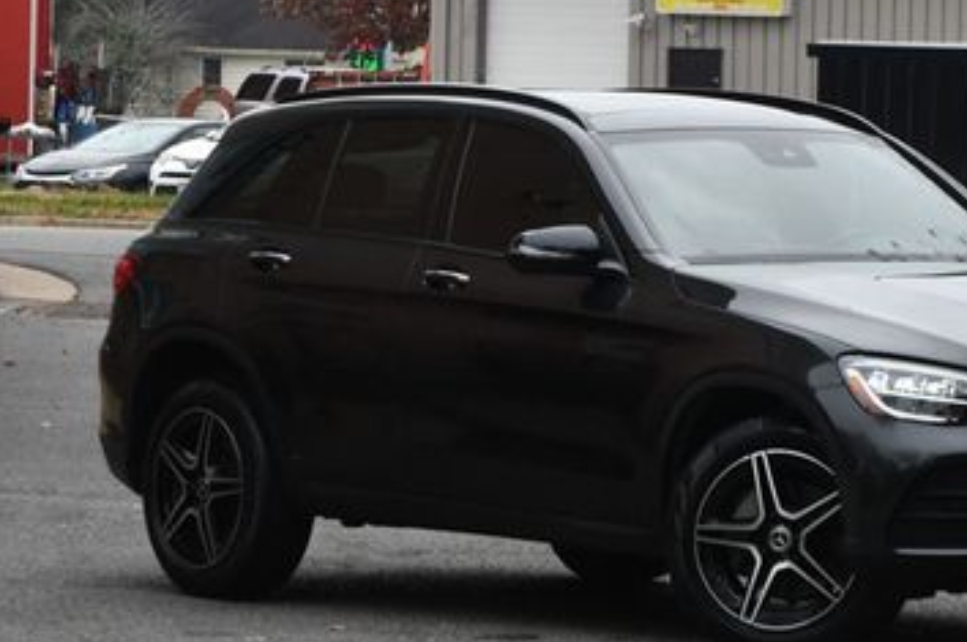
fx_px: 5097
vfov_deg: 7.2
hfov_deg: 10.8
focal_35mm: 190
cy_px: 145
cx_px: 718
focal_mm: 70
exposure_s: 1/250
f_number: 6.3
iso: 200
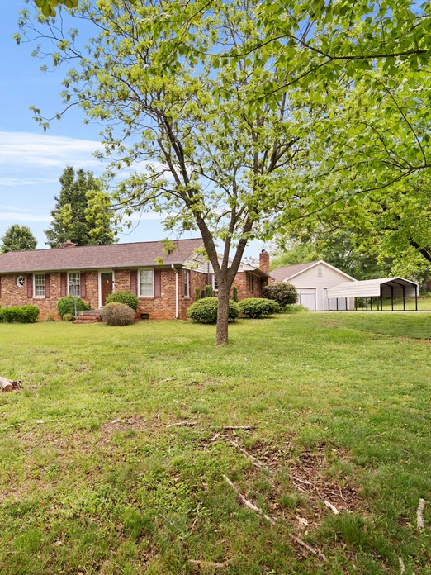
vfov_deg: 79.0
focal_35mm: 21
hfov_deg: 62.4
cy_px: 296
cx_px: 156
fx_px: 349
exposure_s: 1/25
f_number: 6.3
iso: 100
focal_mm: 14
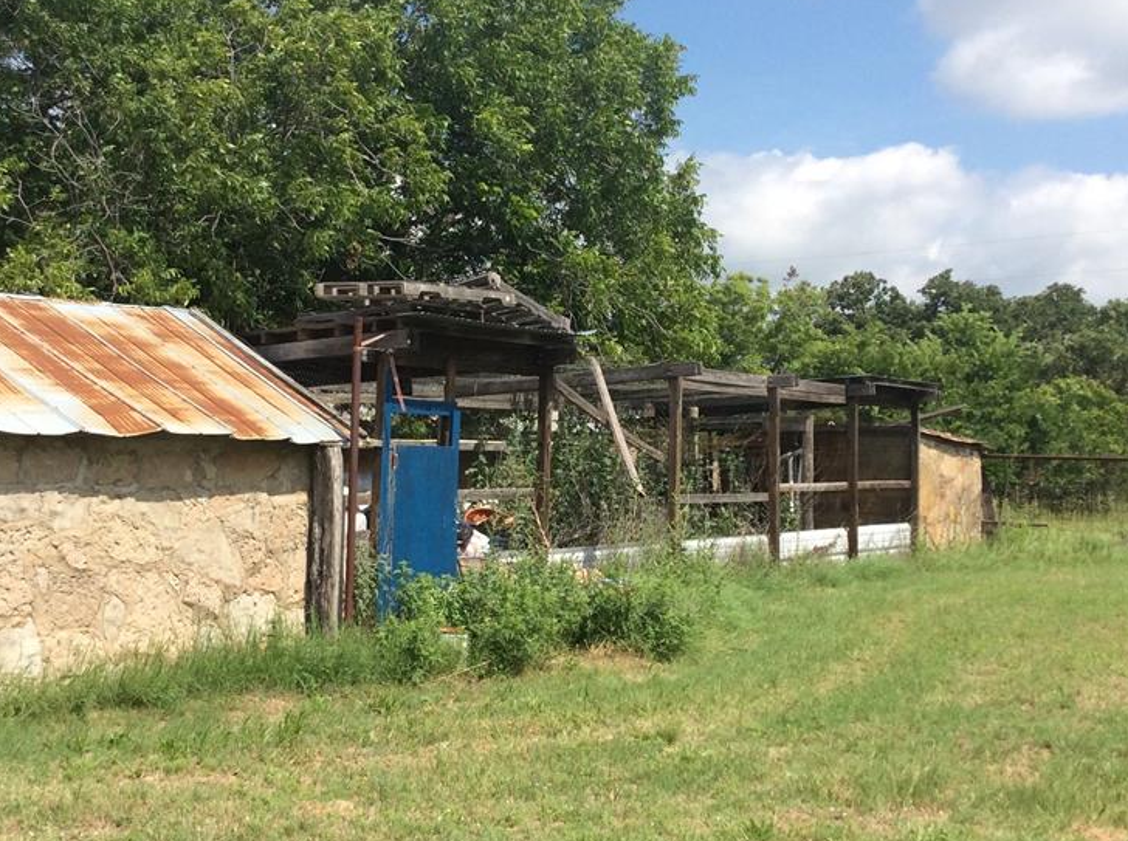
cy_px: 352
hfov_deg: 42.0
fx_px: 1463
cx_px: 465
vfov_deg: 32.0
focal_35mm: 45
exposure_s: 1/1546
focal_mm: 3.3
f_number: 2.4
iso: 32
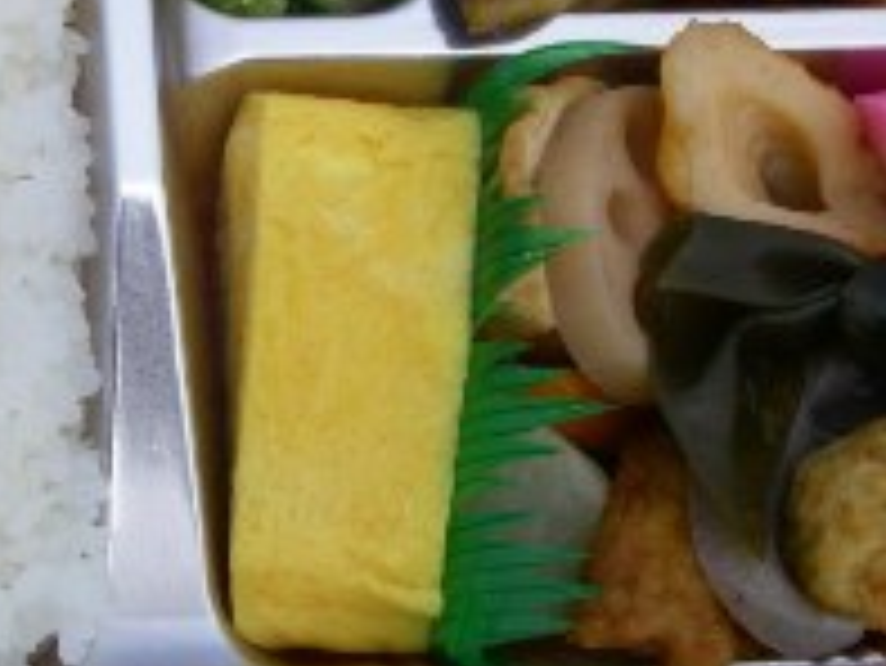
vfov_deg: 15.4
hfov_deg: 20.4
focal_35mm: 95
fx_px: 2433
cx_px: 198
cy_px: 92
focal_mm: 6.3
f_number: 6.6
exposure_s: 1/250
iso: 64
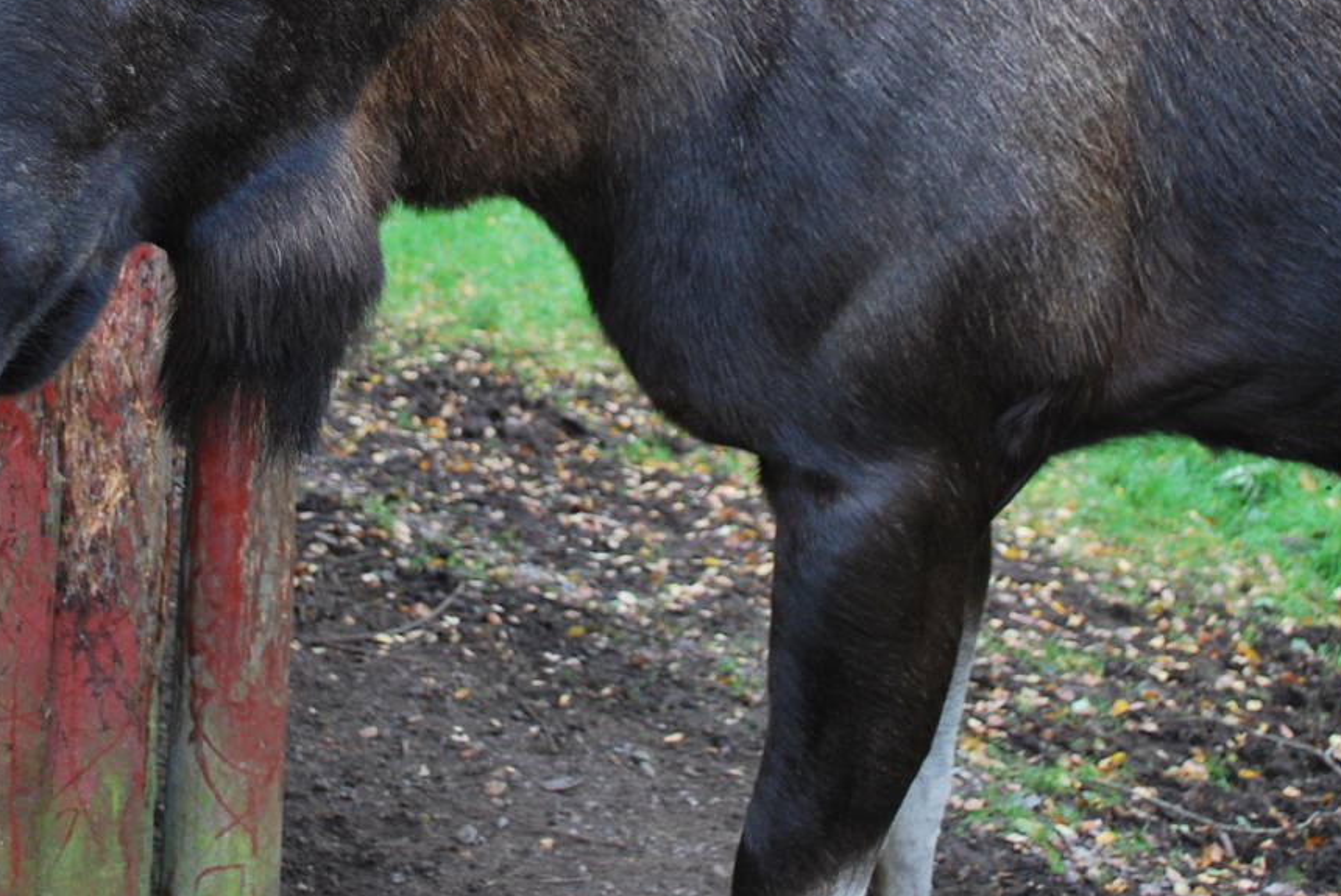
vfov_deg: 20.0
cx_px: 540
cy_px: 101
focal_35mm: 67
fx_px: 2498
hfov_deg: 30.0
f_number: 4.2
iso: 200
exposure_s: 1/100
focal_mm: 24
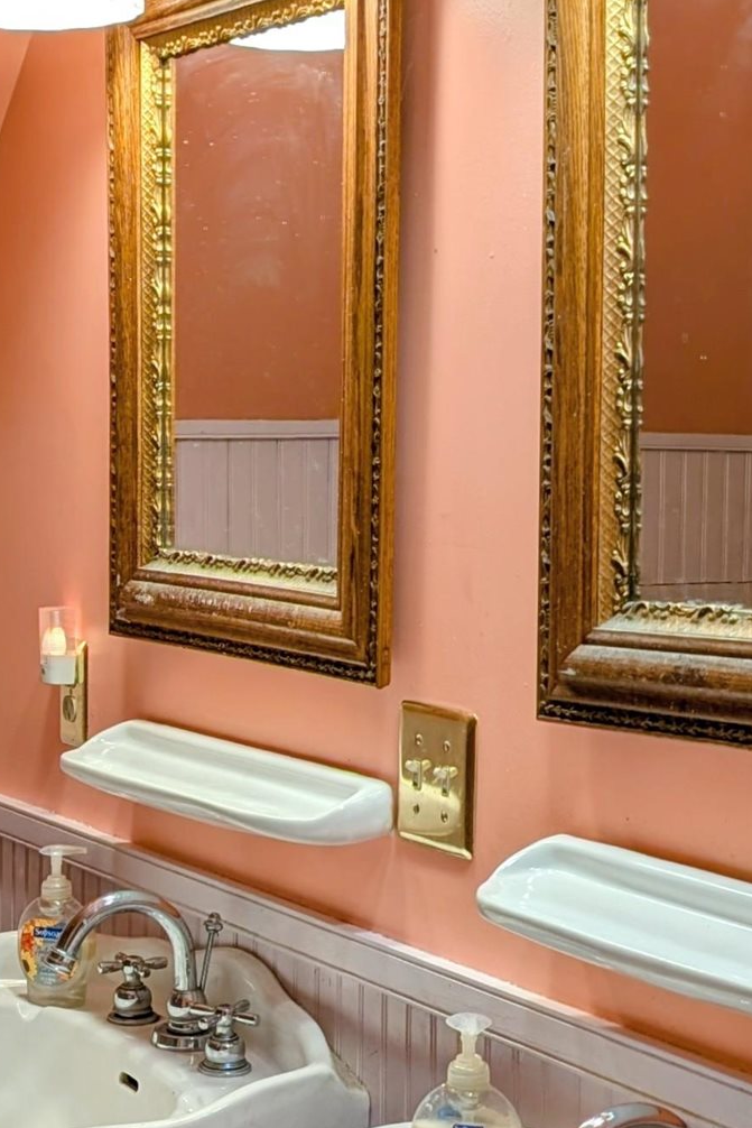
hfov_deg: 17.9
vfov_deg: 26.5
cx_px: 229
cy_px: 736
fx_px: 2380
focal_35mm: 76
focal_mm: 6.9
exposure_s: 1/60
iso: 30
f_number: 1.68
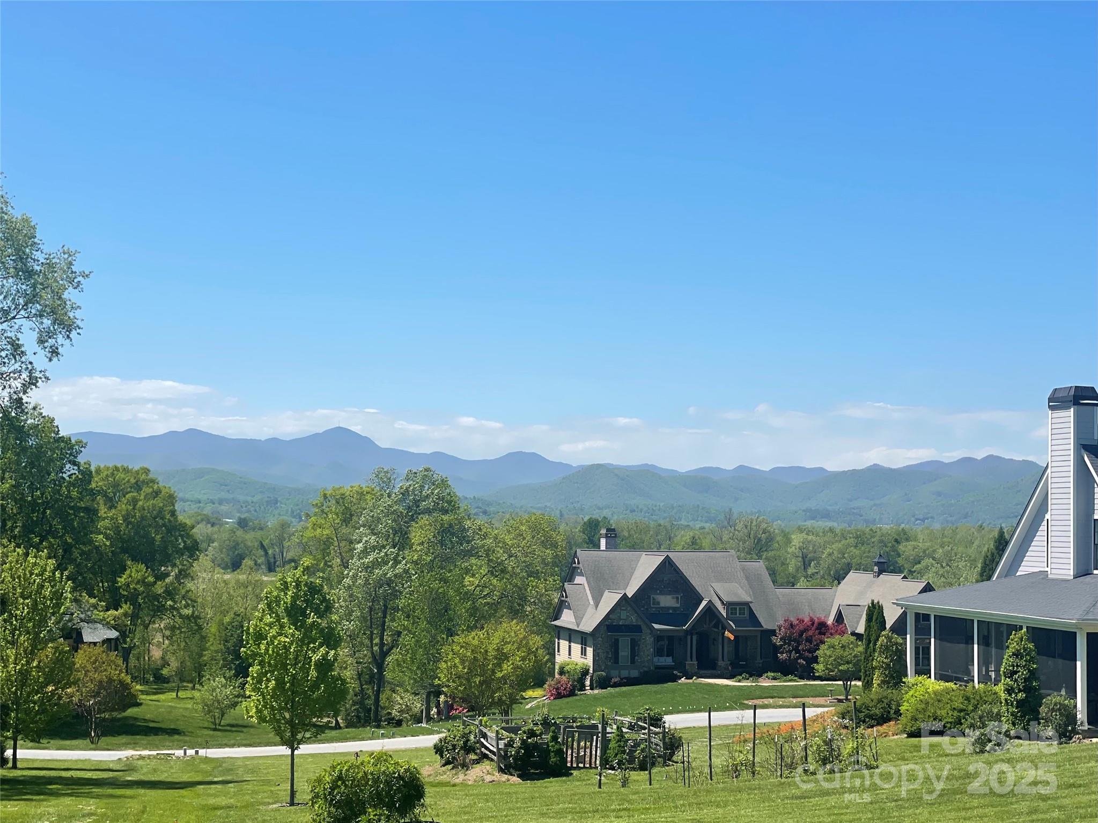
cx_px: 549
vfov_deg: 28.0
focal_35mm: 52
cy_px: 412
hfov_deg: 36.8
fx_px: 1649
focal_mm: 6
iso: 25
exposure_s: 1/2083
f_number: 2
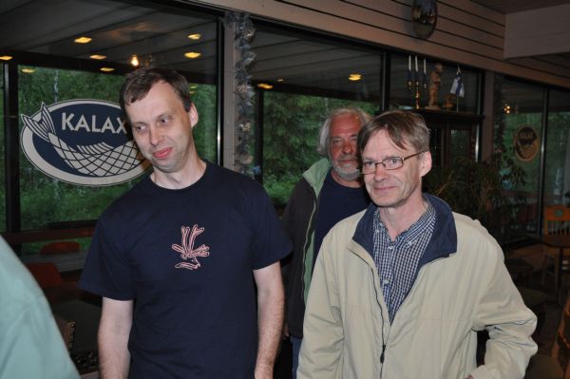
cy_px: 190
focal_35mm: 38
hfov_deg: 51.3
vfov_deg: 35.4
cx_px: 285
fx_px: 593
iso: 800
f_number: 3.8
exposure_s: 1/60
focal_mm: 25
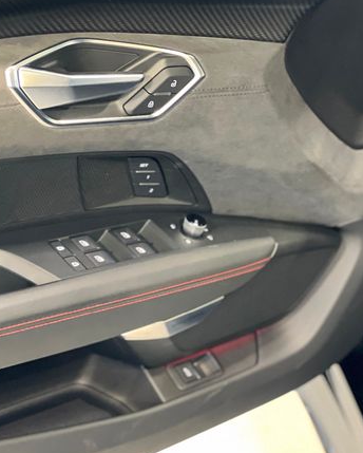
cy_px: 223
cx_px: 69
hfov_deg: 13.7
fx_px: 1502
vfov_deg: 17.1
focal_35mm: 112
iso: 400
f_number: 2.8
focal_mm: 9
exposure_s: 1/15
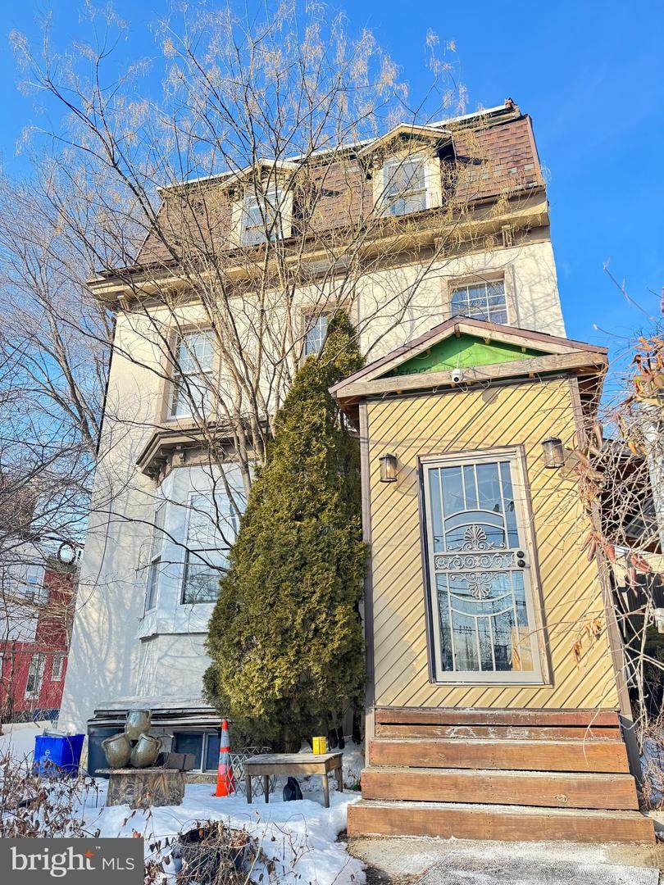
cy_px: 442
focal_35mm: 24
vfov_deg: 71.6
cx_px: 332
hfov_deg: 56.8
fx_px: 614
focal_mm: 6.76
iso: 80
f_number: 1.78
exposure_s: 1/514
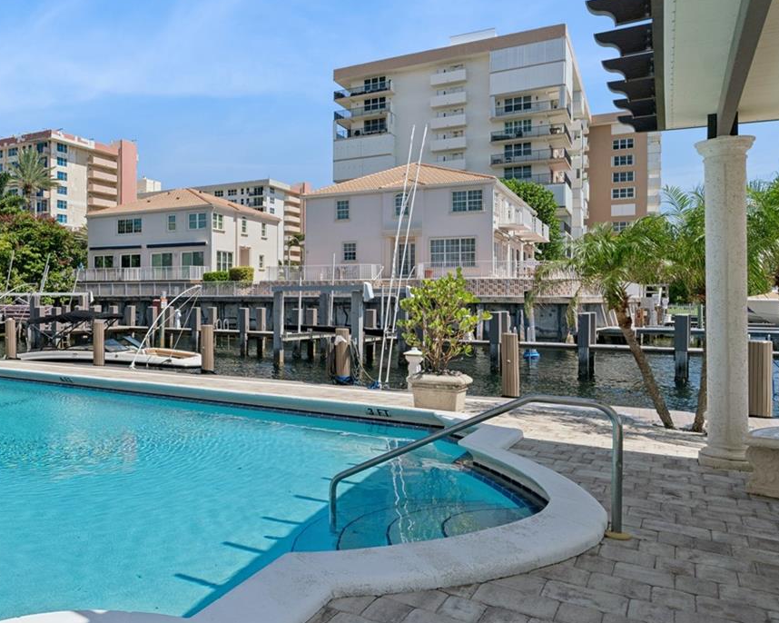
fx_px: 653
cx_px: 132
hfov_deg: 56.1
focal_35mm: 28
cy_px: 313
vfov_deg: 51.0
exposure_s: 1/1000
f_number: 9
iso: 250
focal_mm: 16.2
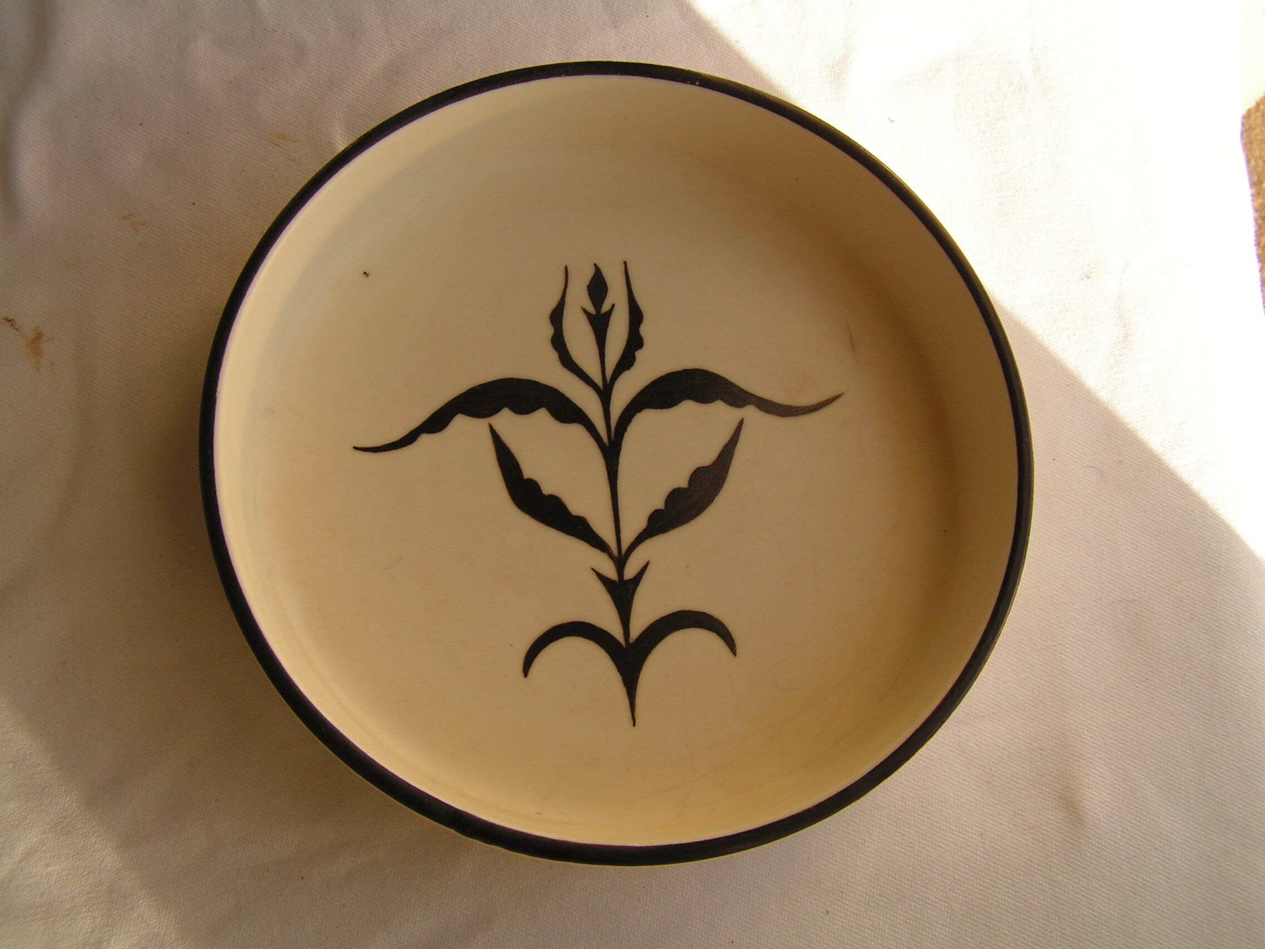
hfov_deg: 49.0
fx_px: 1389
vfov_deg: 37.7
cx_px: 632
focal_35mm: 38
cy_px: 474
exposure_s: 1/160
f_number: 4.5
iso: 50
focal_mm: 6.3
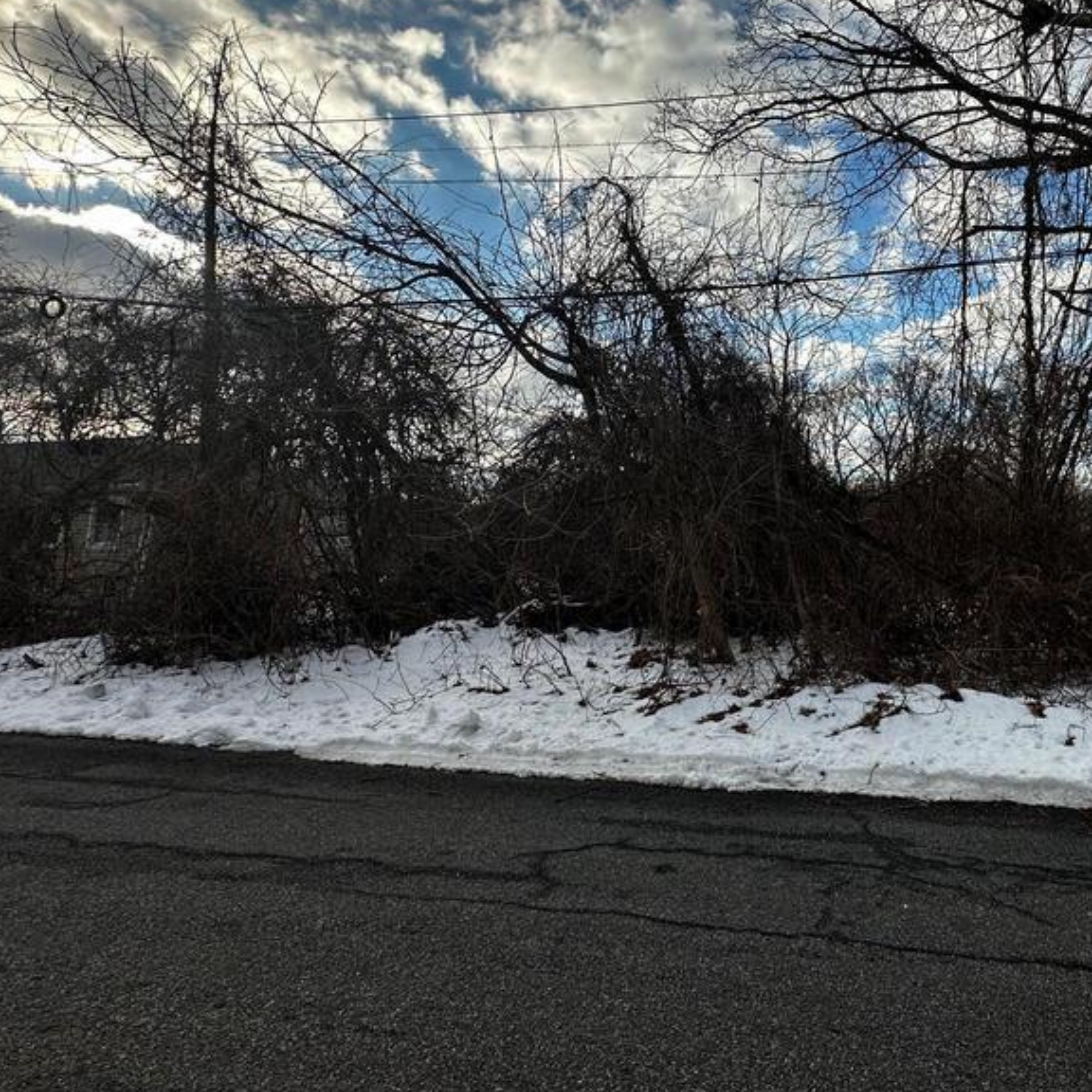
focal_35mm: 22
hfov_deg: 66.6
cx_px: 775
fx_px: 785
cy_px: 430
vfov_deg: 68.8
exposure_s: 1/1531
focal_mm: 2.22
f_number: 2.2
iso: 40
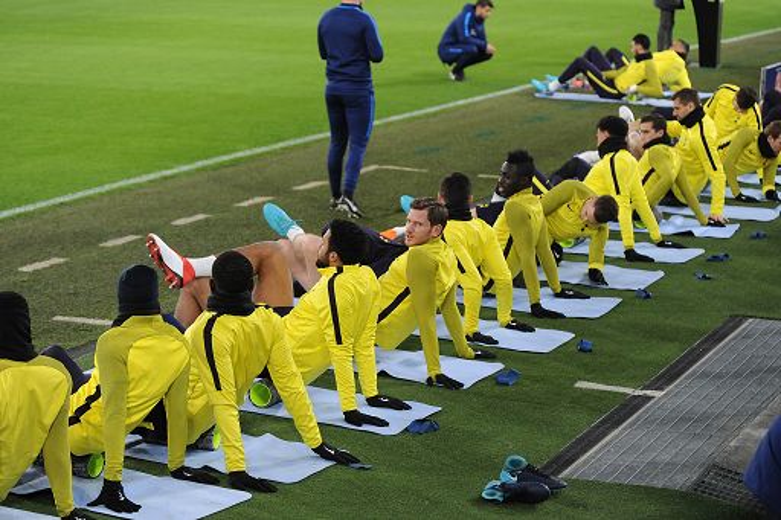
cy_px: 260
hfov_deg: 11.4
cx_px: 390
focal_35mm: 180
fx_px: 3904
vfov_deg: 7.6
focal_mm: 180
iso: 2000
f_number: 4
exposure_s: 1/640
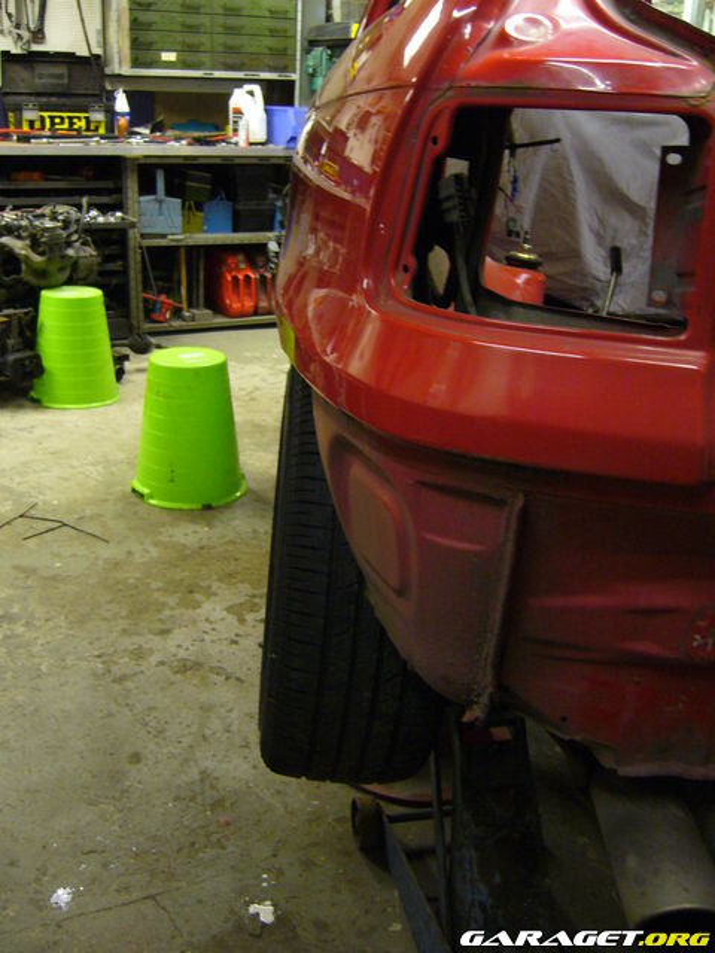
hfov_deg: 40.7
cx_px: 358
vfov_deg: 52.6
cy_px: 476
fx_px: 964
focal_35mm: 35
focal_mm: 5.8
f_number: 2.8
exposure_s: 1/8
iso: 200
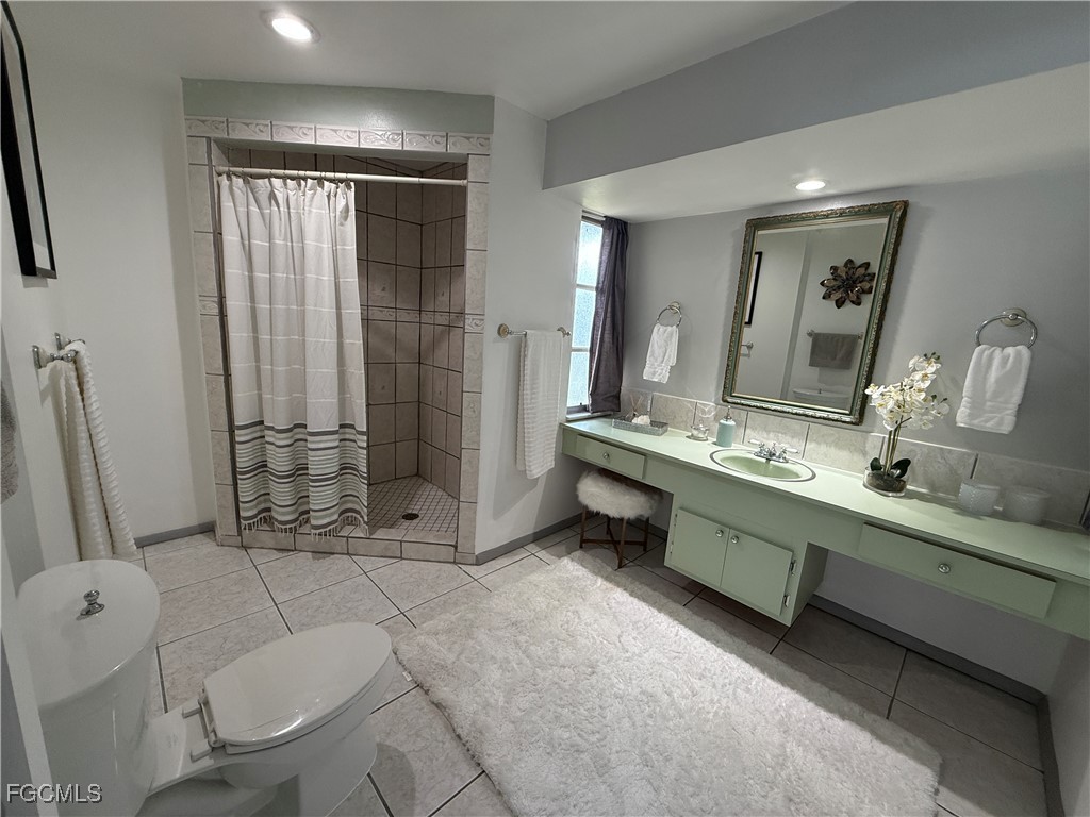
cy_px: 408
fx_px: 441
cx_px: 545
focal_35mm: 14
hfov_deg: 102.1
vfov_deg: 85.7
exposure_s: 1/120
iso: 200
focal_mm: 2.22
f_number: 2.2
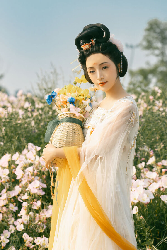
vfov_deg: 12.0
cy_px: 106
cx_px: 101
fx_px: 1189
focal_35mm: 171
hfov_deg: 8.0
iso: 200
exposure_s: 1/640
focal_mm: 120
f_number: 5.6
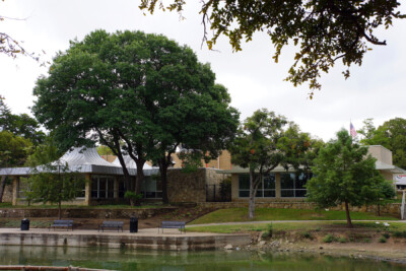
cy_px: 136
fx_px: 541
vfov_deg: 28.1
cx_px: 203
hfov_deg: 41.1
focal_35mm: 48
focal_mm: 32
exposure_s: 1/100
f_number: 9
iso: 100
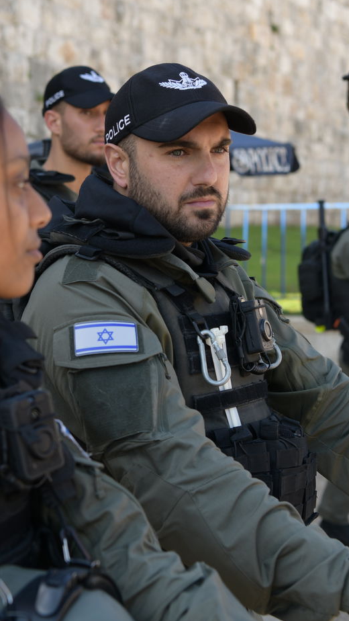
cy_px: 309
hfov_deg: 16.5
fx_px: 1201
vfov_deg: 29.0
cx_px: 93
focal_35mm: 73
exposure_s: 1/320
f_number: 4.5
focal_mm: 46
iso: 160
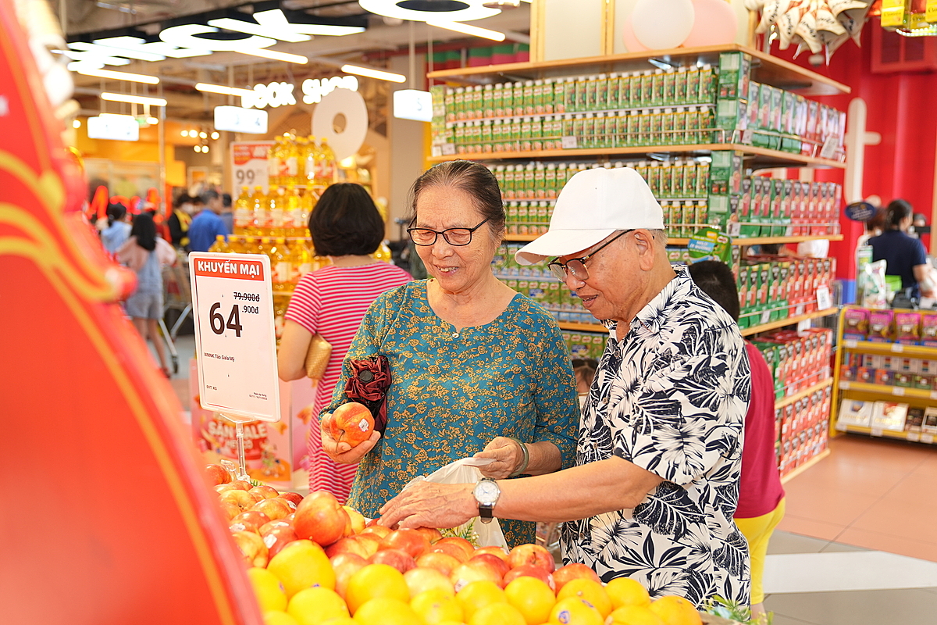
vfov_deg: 36.9
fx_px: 937
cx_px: 468
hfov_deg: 53.1
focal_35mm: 36
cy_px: 312
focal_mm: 36
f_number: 3.2
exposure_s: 1/125
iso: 640
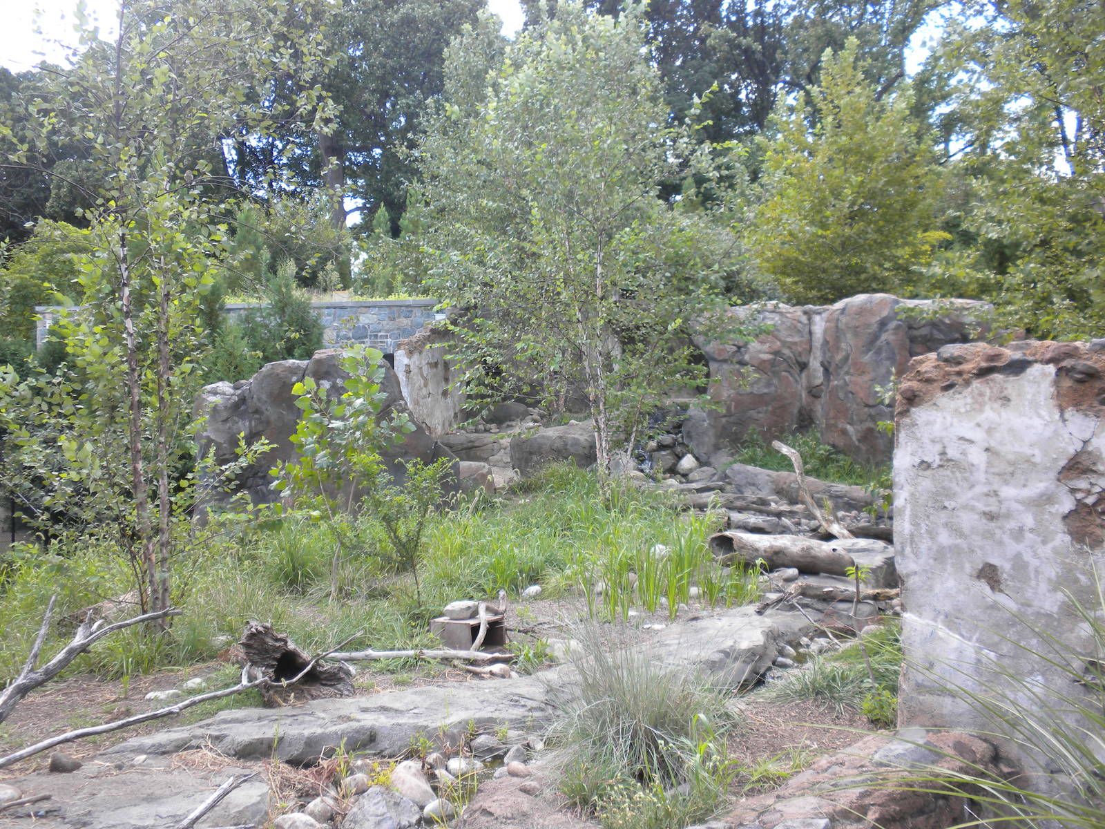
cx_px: 552
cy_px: 414
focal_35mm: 37
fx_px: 1181
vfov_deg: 38.7
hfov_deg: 50.1
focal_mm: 6.6
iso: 64
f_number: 3.5
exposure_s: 1/80.3
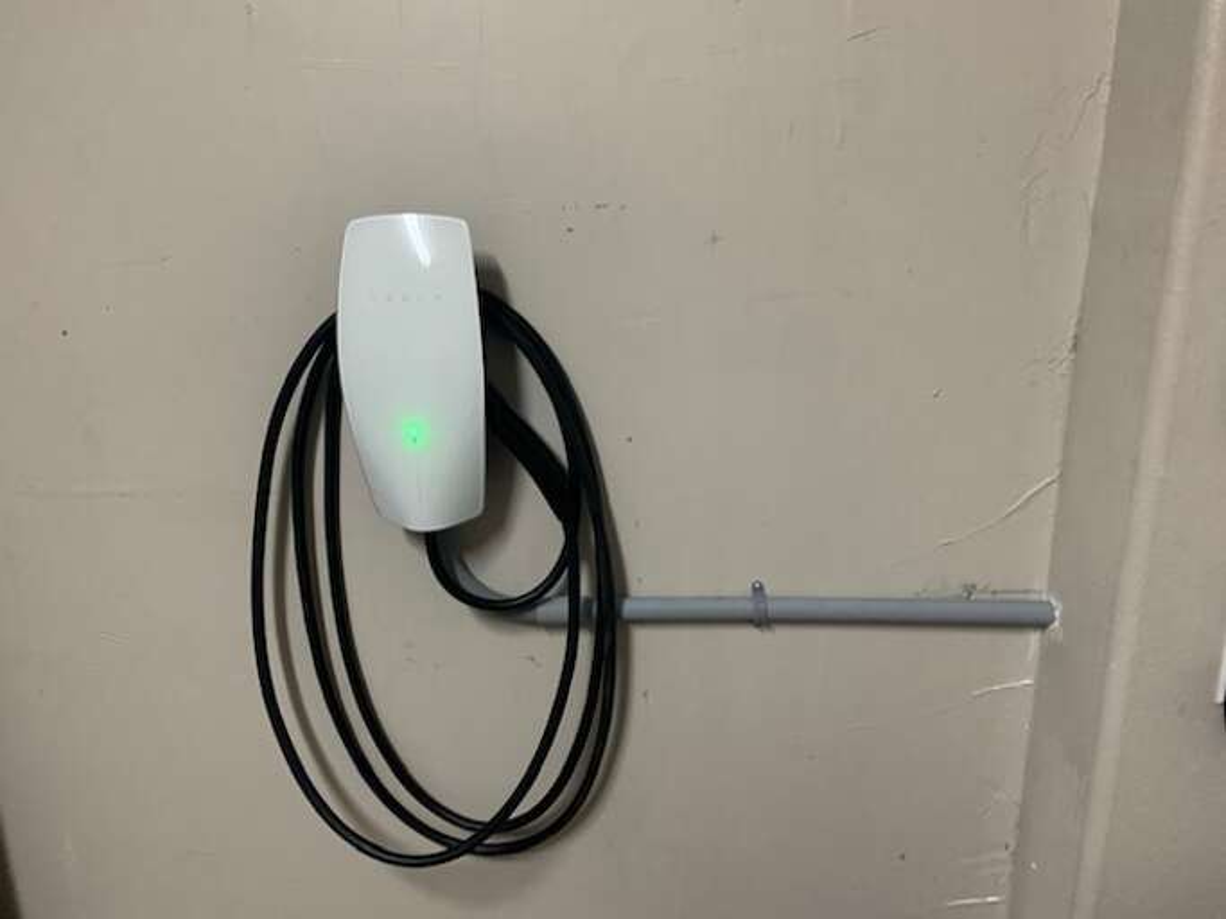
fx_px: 921
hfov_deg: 67.3
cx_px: 613
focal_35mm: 26
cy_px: 460
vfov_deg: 53.0
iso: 320
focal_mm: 4.25
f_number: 1.8
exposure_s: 1/40
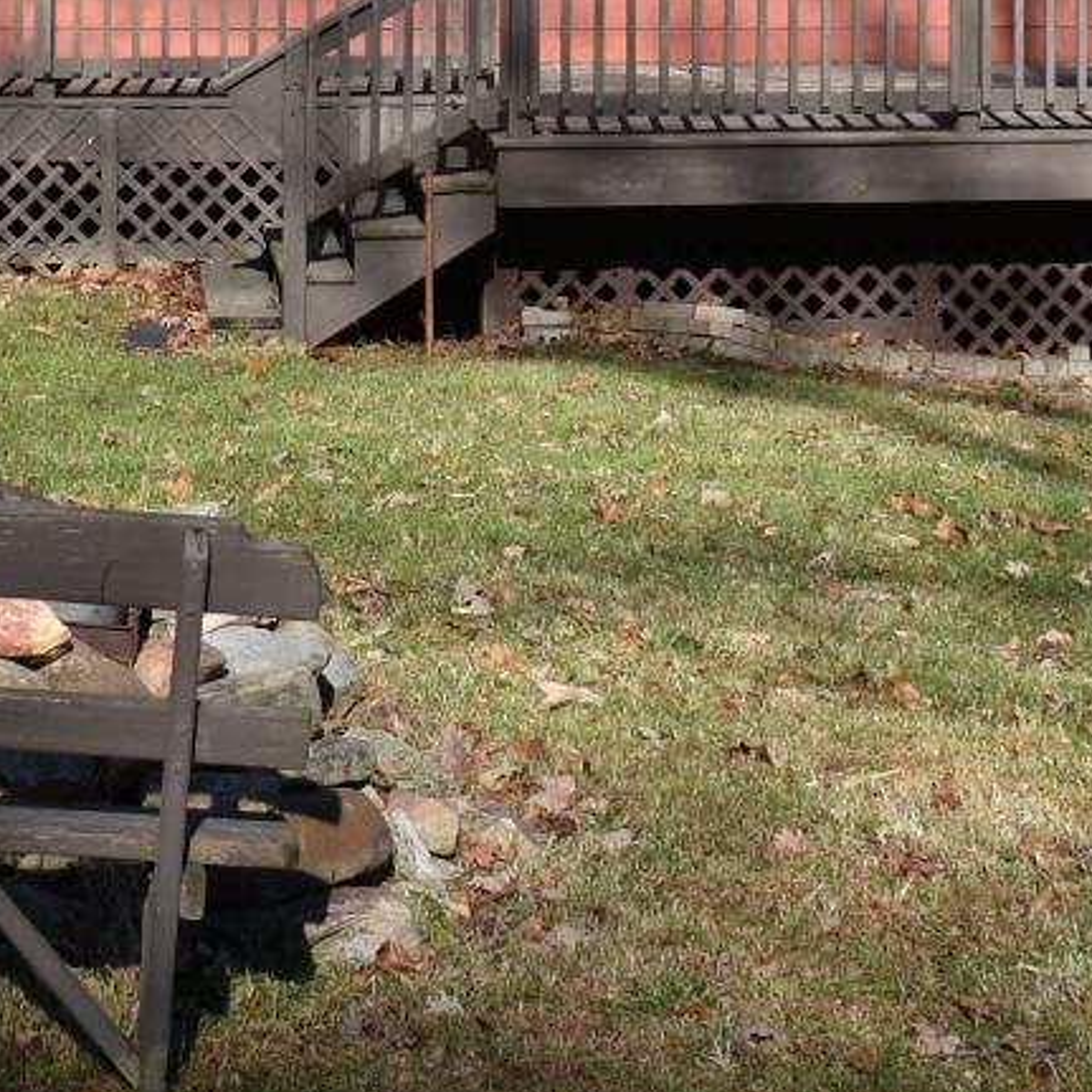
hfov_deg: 16.0
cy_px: -505
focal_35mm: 109
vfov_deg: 14.9
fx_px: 3890
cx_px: 423
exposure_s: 1/500
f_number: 6.3
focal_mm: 18
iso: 100
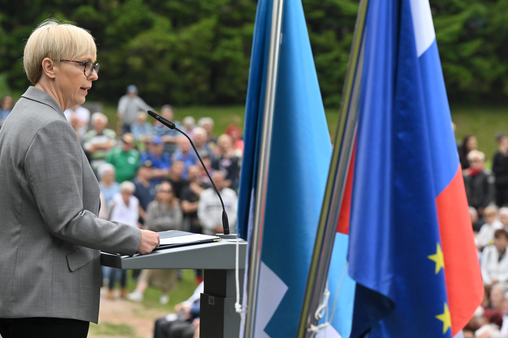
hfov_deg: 9.2
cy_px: 168
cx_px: 252
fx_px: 3147
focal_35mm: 223
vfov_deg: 6.2
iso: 1250
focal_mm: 200
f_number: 8
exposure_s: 1/800
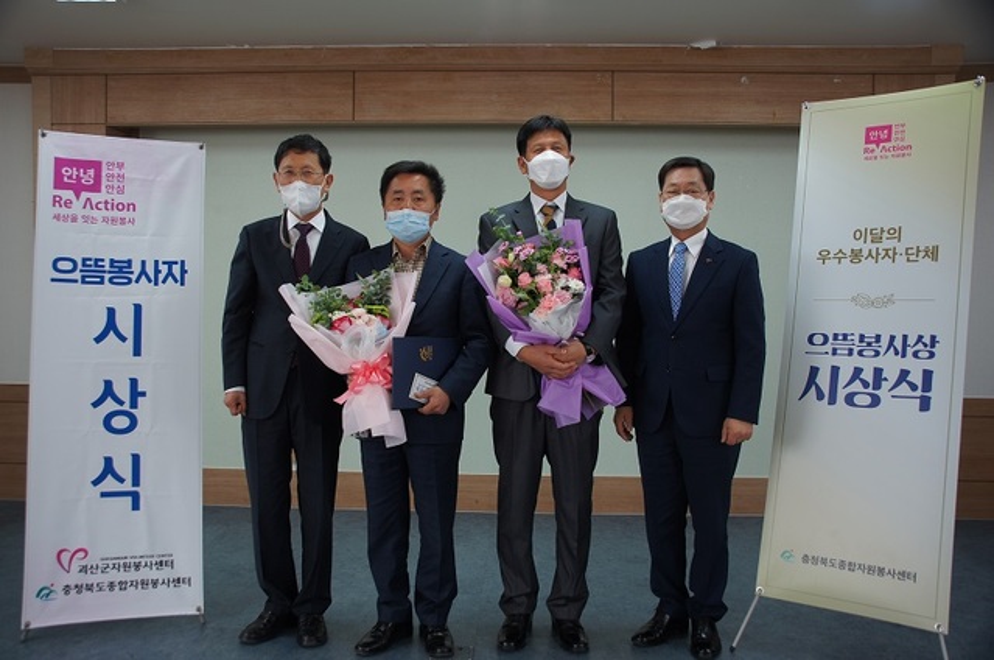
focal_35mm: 33
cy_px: 330
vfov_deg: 39.8
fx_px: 910
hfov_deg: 57.3
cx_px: 497
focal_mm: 22
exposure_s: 1/40
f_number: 4
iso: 125
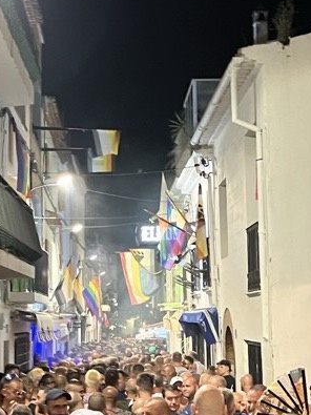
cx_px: 107
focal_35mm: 79
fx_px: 947
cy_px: 194
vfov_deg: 24.7
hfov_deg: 18.6
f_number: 1.5
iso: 400
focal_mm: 5.7
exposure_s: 1/33
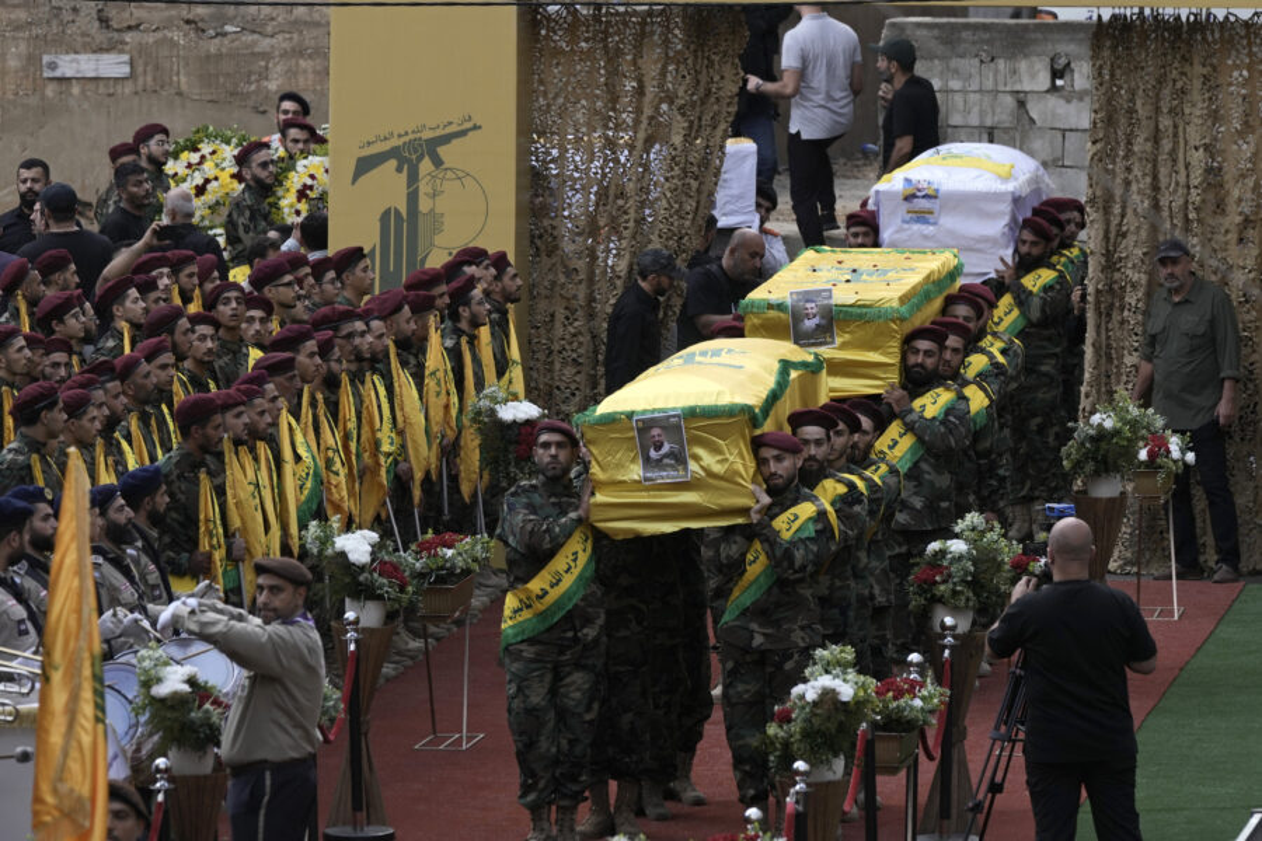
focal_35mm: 200
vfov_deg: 6.9
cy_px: 420
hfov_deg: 10.3
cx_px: 631
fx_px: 7011
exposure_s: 1/640
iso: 400
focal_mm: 200
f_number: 5
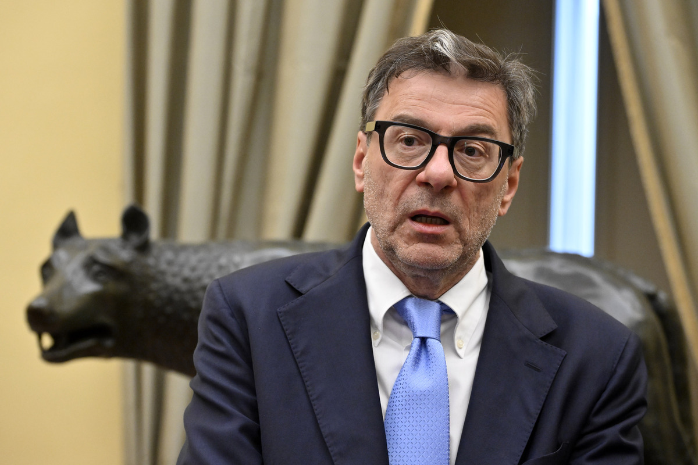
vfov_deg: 18.9
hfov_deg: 28.1
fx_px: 1396
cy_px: 232
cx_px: 349
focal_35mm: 72
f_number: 4
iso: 4000
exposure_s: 1/160
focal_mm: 72
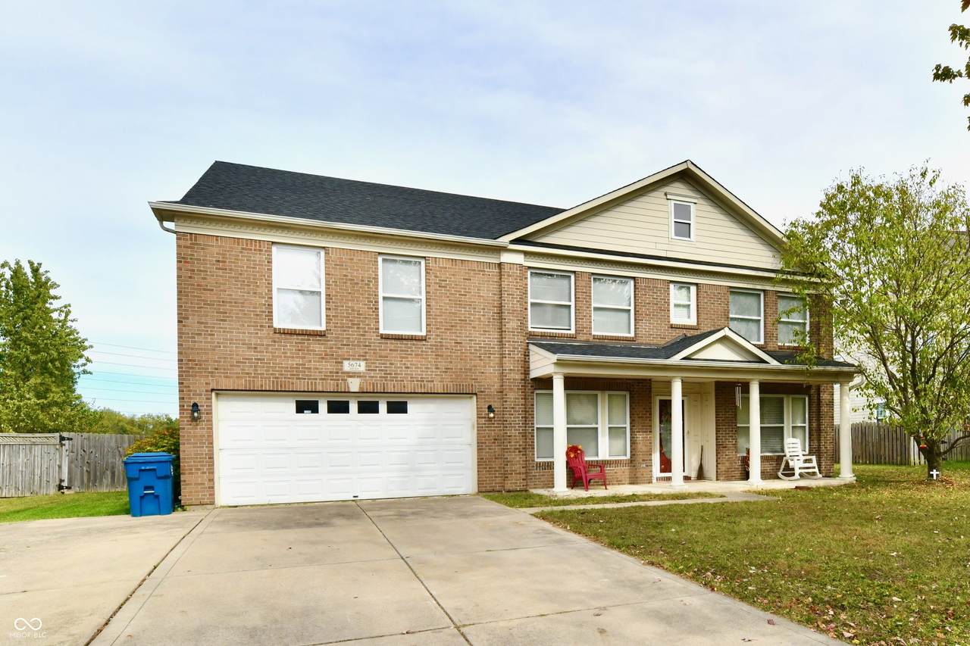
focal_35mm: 14
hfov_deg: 104.3
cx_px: 485
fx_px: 377
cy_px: 323
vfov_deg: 81.2
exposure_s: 1/640
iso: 640
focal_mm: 14
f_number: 13
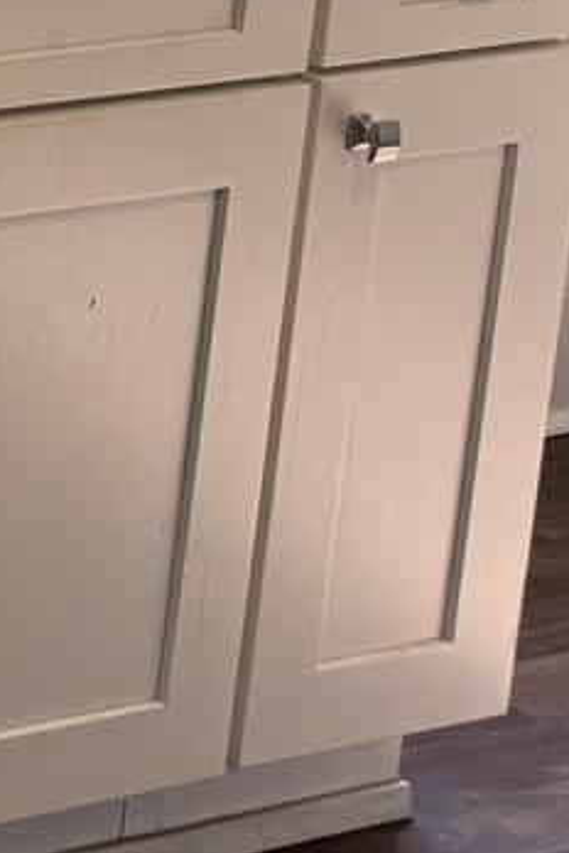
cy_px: -539
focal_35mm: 147
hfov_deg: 6.9
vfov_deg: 13.0
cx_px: -1817
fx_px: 3485
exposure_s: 1/120
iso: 100
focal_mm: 6.76
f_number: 1.78
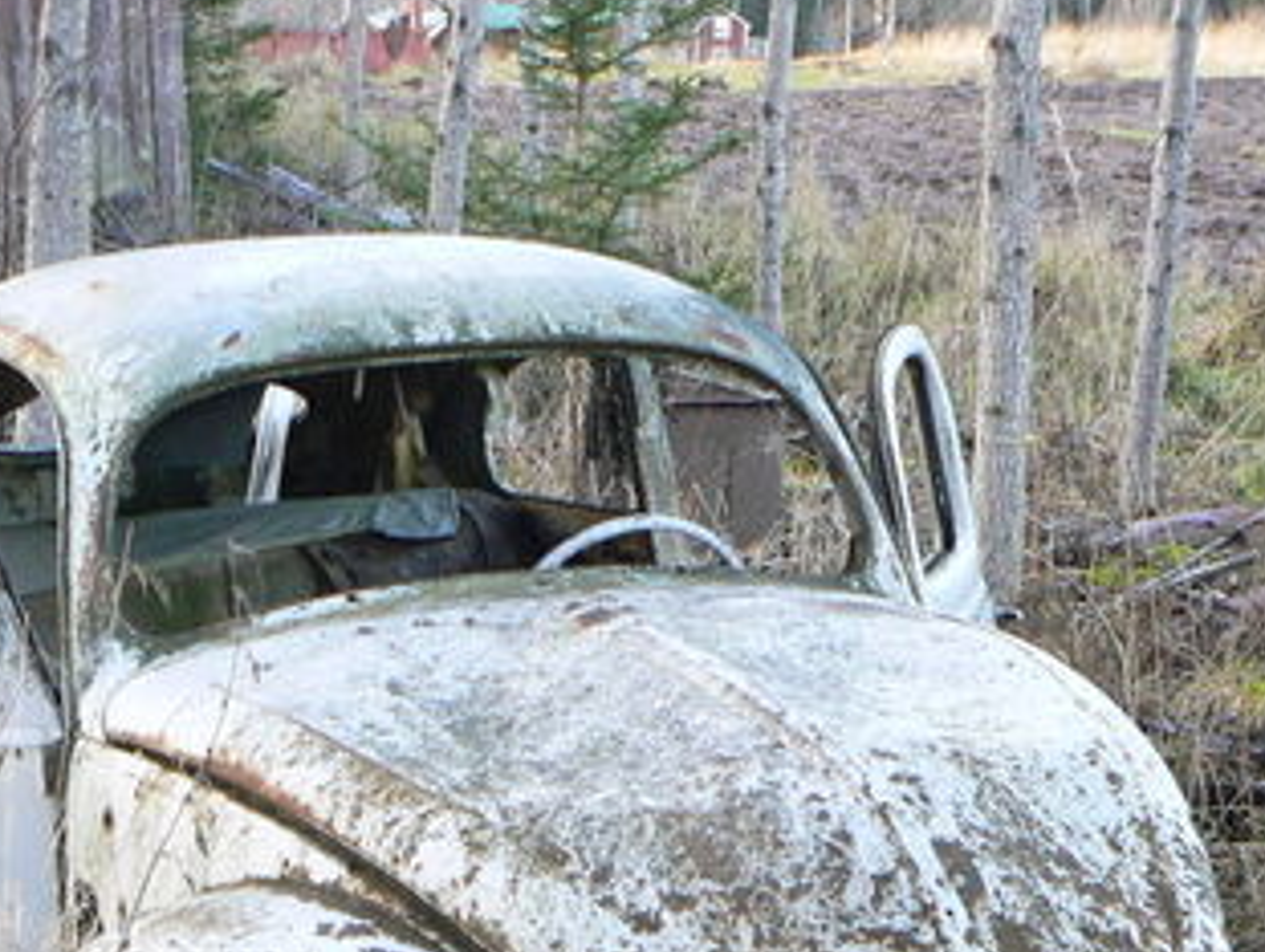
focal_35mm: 74
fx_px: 2707
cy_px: 879
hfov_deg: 26.2
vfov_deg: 19.5
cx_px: 456
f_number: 2.8
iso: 100
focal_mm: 6
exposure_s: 1/30
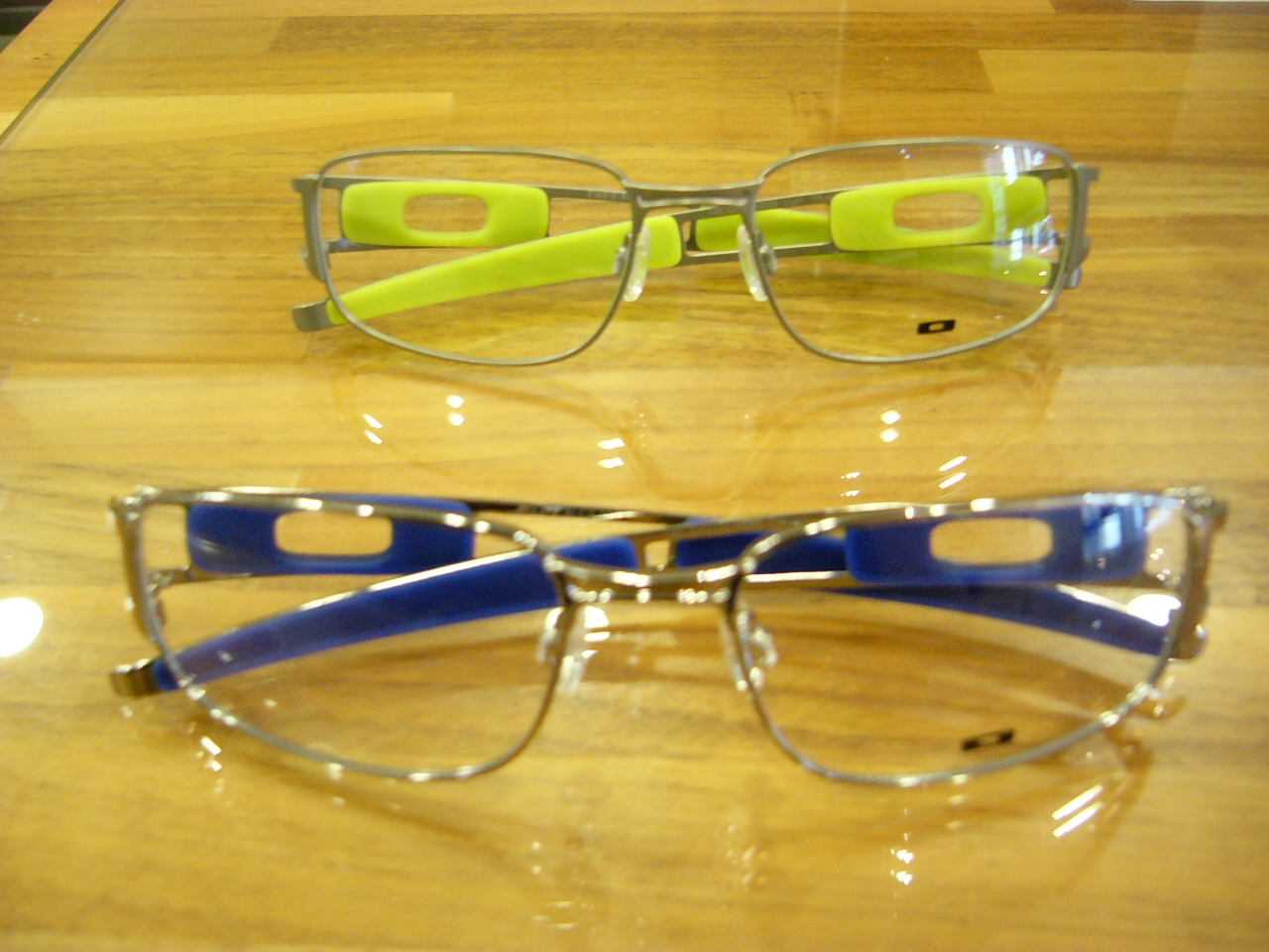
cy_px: 476
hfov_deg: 52.6
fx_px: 1283
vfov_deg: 40.7
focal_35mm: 35
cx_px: 634
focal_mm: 5.8
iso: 200
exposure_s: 1/15
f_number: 2.8
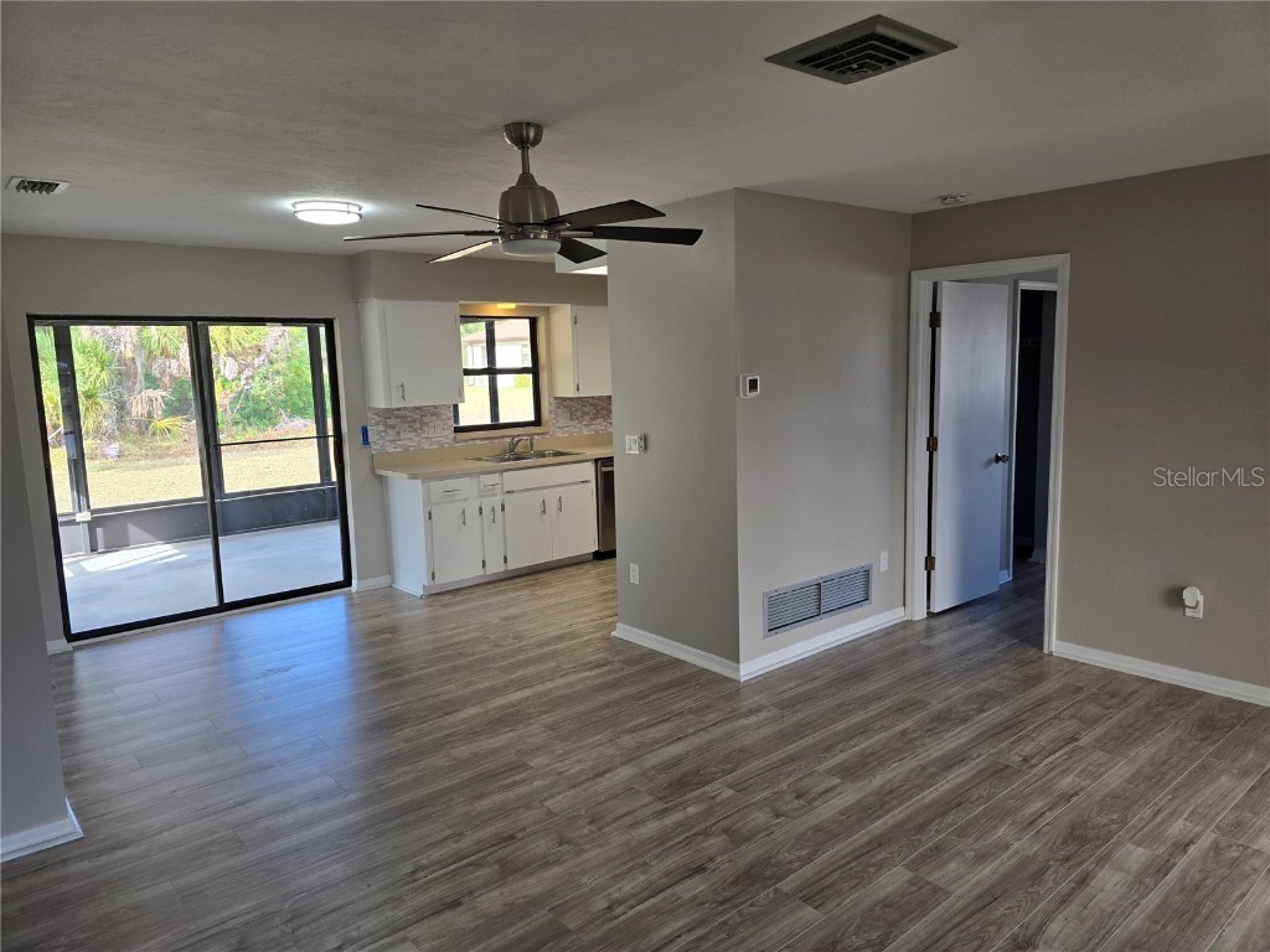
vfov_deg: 58.9
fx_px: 844
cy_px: 476
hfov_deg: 73.9
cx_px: 635
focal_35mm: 23
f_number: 1.7
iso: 80
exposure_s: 1/180
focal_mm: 6.3
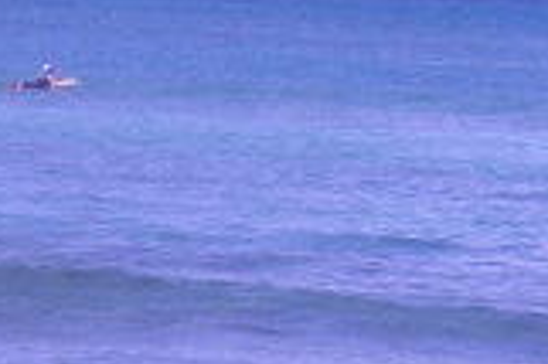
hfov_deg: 2.7
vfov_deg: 1.8
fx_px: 11450
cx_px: 524
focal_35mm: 753
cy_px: 1031
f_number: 8.5
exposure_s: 1/206
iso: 100
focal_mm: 18.9
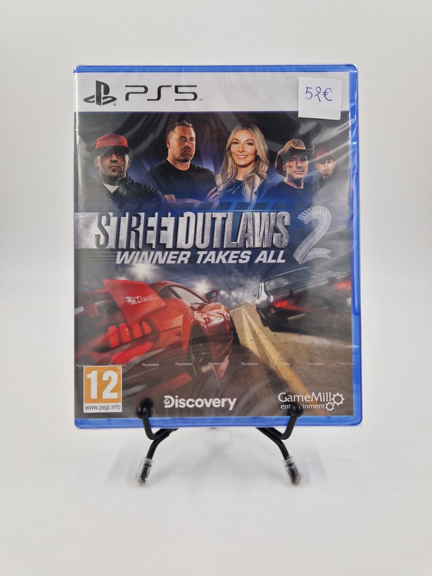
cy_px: 288
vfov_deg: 73.9
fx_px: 383
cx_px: 216
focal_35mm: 23
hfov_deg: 58.9
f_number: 1.8
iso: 100
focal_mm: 5.4
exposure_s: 1/180
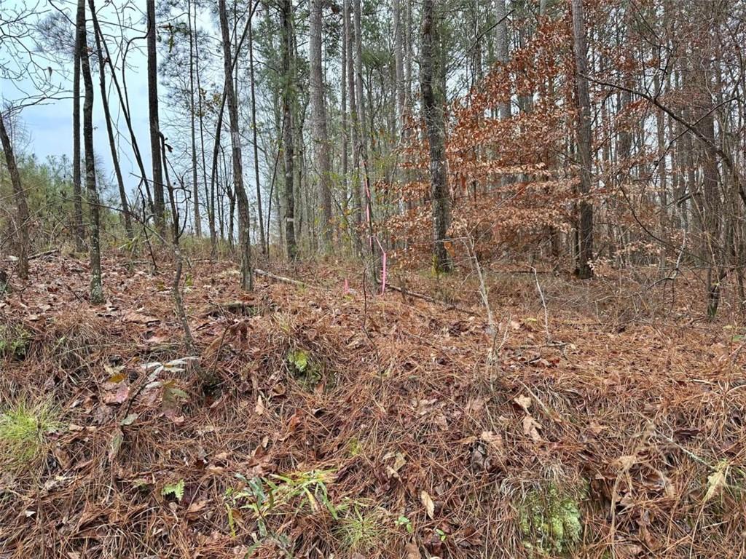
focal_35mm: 24
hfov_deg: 71.6
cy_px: 280
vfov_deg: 56.8
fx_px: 517
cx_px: 373
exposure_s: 1/142
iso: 125
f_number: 1.78
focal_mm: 6.86
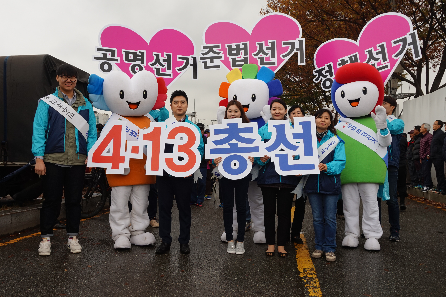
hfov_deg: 59.5
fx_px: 390
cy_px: 148
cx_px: 223
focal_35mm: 32
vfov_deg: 41.7
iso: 100
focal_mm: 21
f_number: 6.3
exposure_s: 1/60
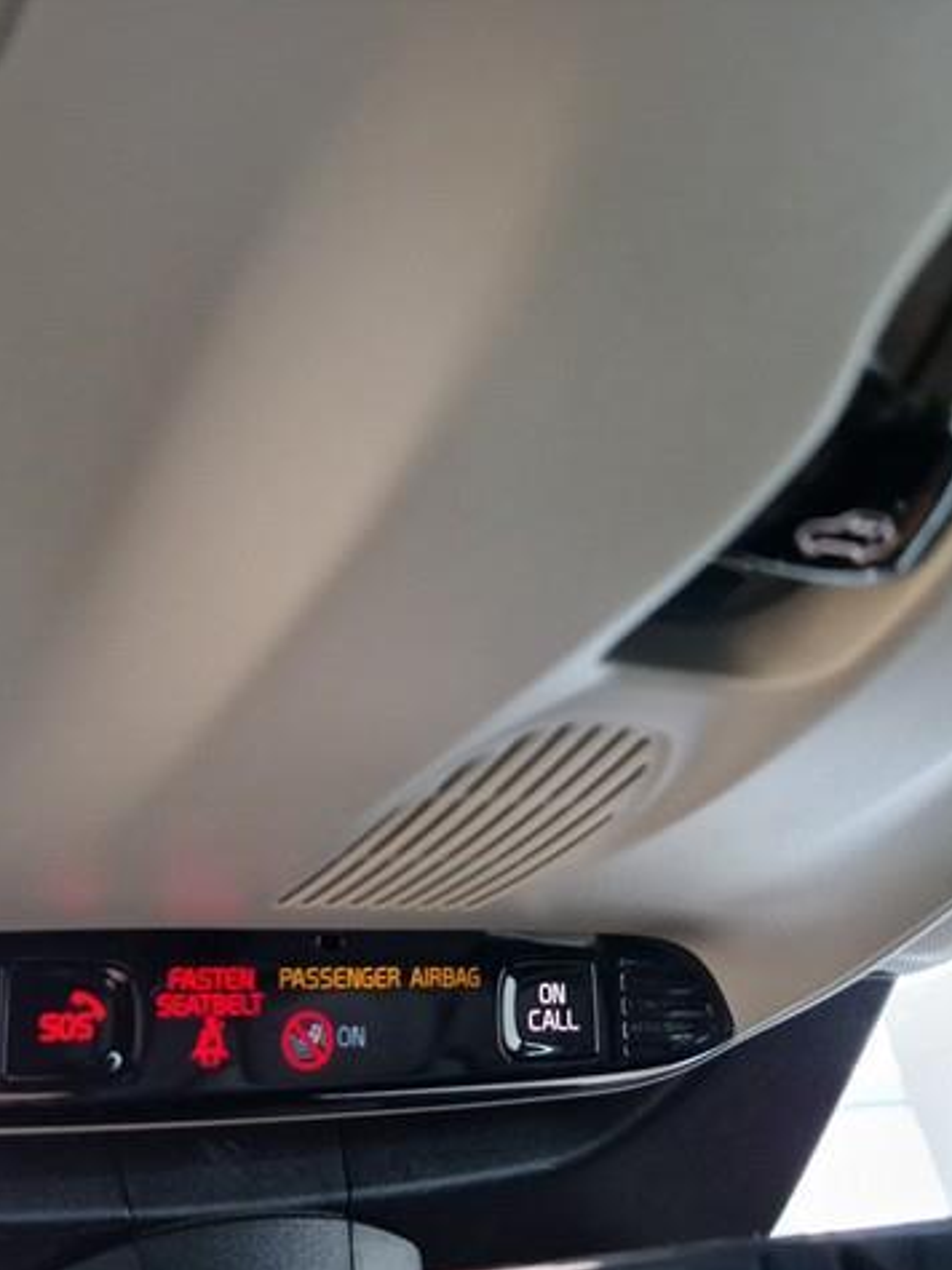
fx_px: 1137
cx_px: 235
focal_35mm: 31
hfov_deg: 43.9
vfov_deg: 58.4
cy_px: 636
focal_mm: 5.4
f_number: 1.8
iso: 640
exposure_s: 1/50
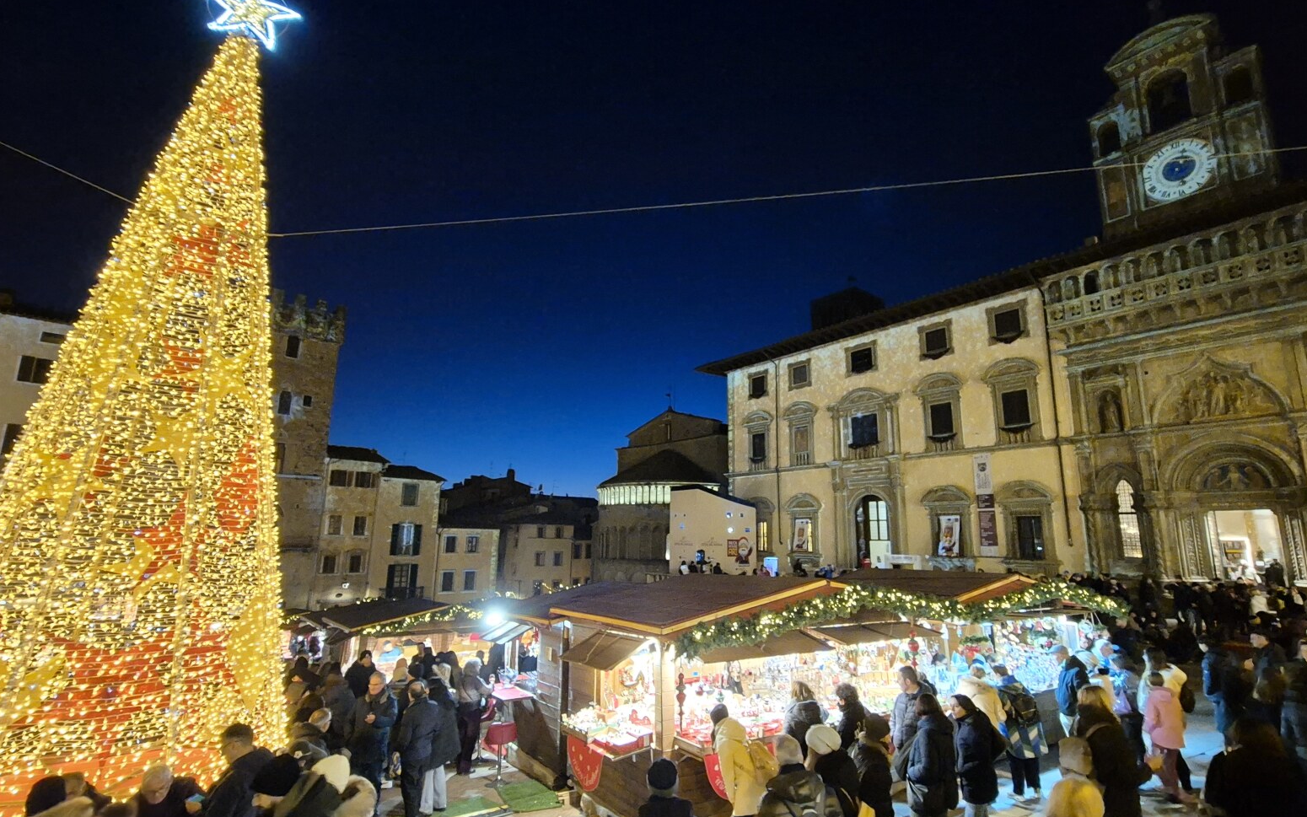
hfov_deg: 97.7
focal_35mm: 16
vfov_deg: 71.3
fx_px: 570
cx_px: 685
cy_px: 413
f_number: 2.2
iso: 1250
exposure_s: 1/50
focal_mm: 2.2
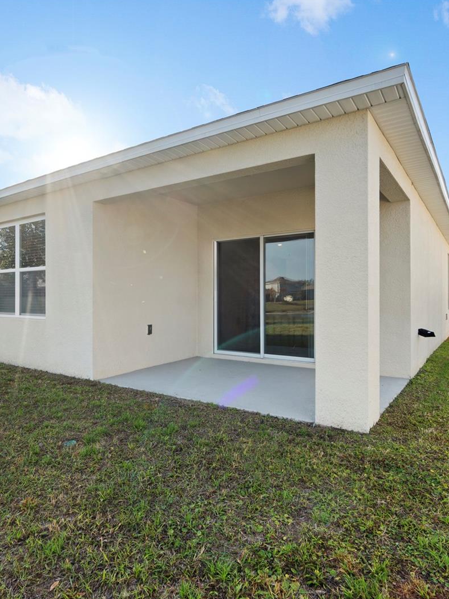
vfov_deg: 76.4
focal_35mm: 22
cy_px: 299
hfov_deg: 60.4
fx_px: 380
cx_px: 173
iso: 100
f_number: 8
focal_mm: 10
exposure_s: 1/30
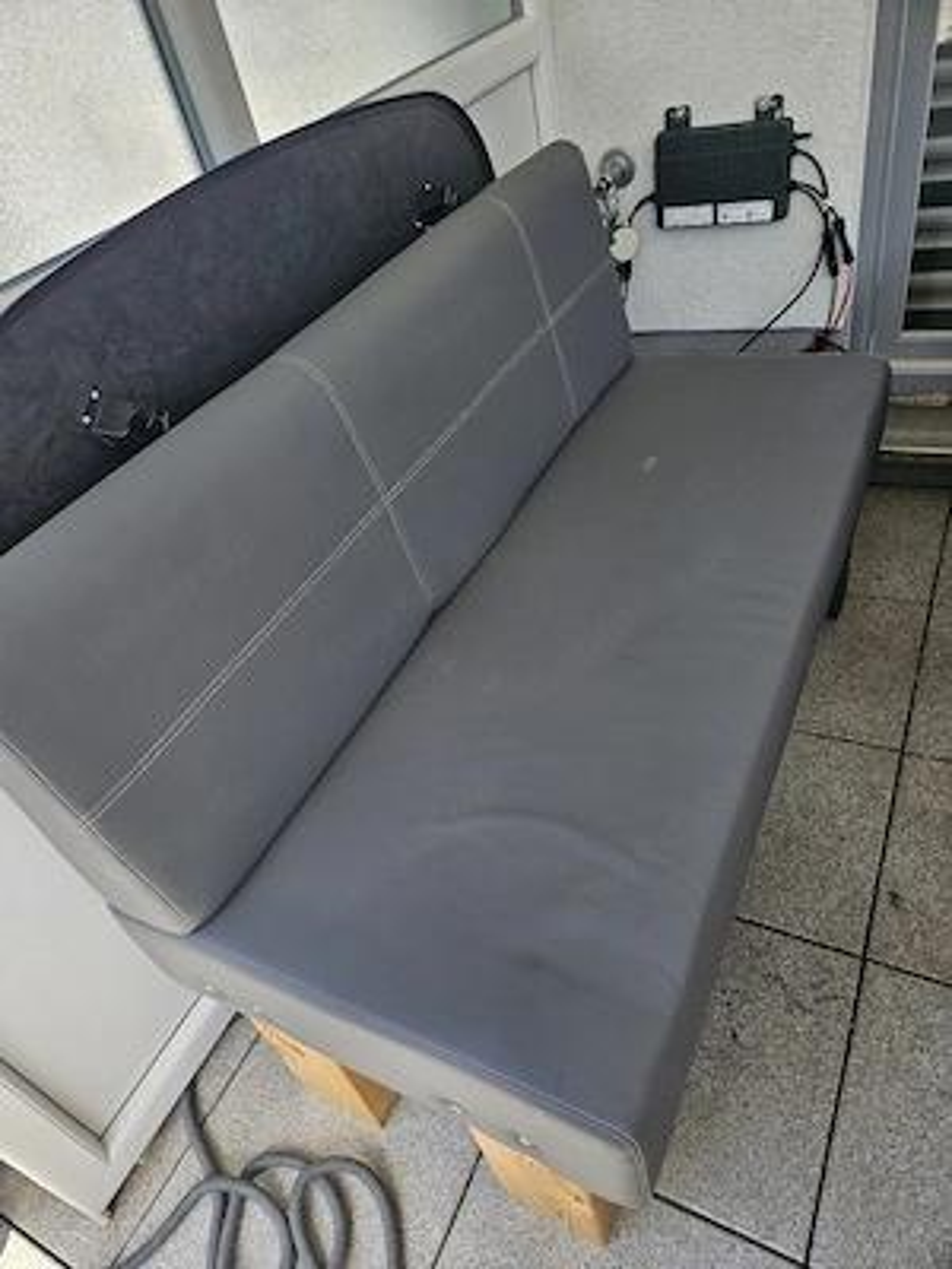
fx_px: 843
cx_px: 476
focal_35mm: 23
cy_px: 634
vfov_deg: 73.9
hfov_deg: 58.9
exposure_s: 1/400
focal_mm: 5.4
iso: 50
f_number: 1.8
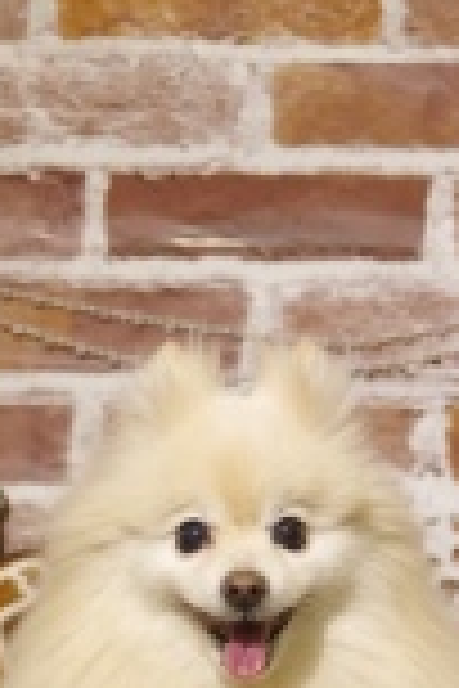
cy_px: 809
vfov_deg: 9.5
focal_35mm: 214
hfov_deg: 6.4
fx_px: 4092
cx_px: 252
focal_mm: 55
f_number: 3.2
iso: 500
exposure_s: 1/160
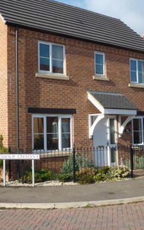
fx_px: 264
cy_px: 113
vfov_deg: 47.2
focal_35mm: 42
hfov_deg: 30.3
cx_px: 47
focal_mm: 4.4
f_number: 4
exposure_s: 1/500
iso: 100
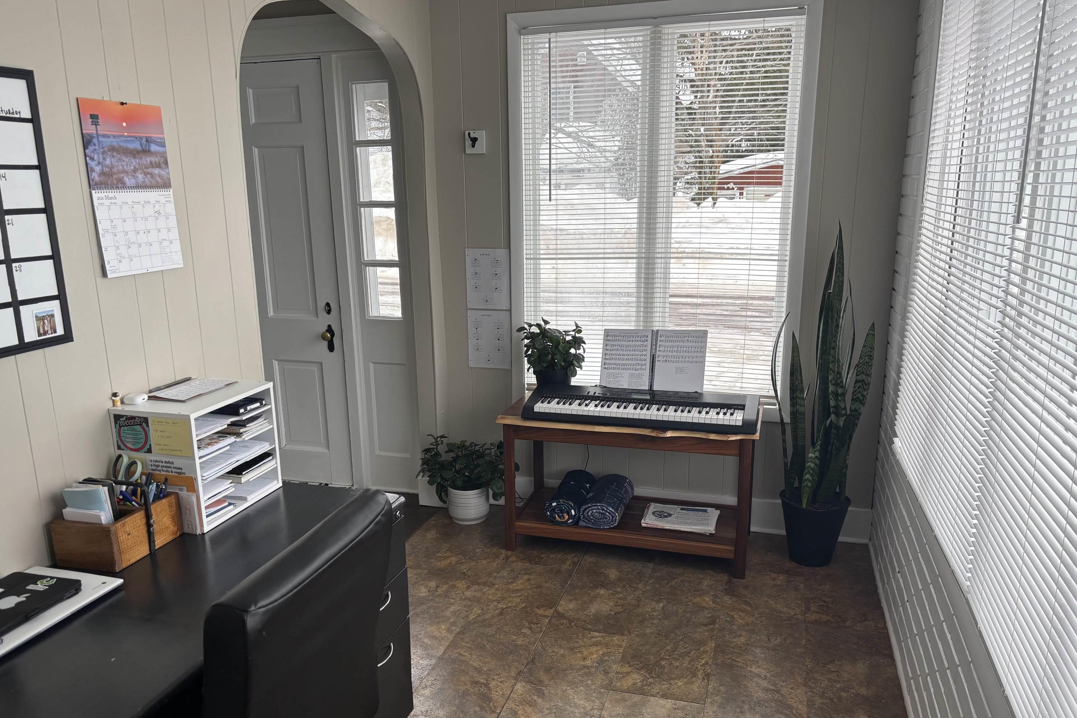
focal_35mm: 28
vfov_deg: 46.3
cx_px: 526
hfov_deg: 65.5
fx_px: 838
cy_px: 405
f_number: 1.6
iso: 40
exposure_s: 1/194
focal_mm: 5.96
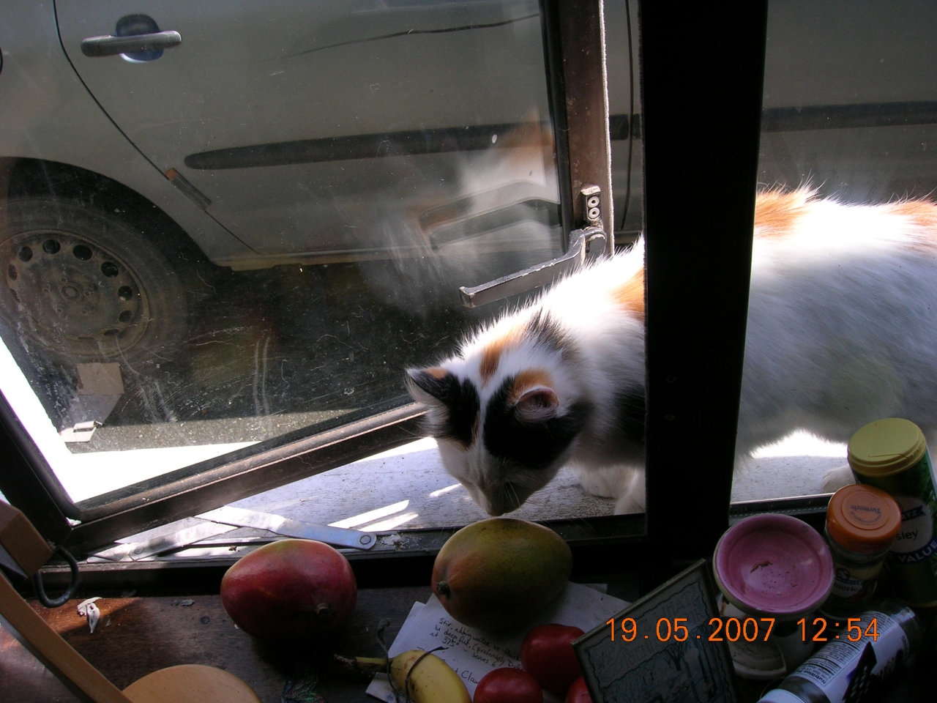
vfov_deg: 41.8
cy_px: 352
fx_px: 920
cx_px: 468
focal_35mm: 34
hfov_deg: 54.0
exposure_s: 1/156
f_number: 4.9
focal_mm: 5.7
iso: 59
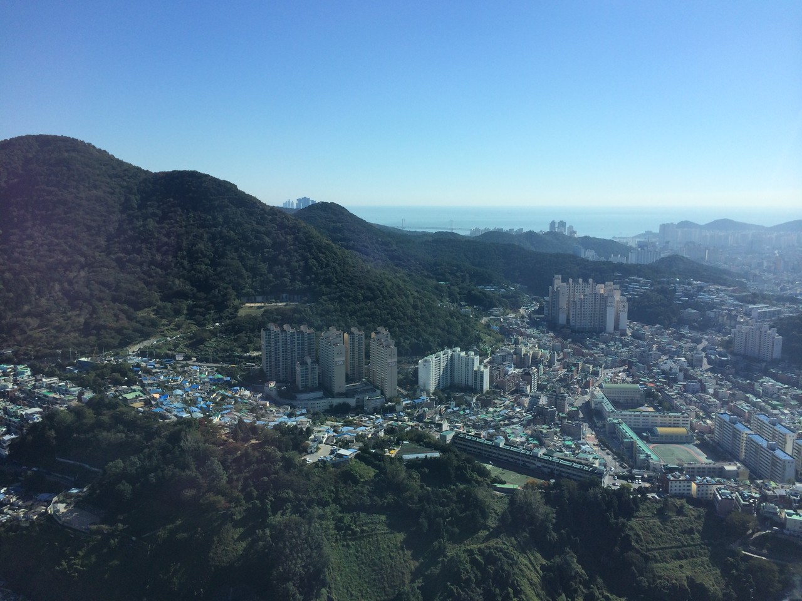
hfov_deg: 60.0
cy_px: 300
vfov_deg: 46.8
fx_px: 695
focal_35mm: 30
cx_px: 401
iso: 32
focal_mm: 4.12
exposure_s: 1/1325
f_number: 2.2
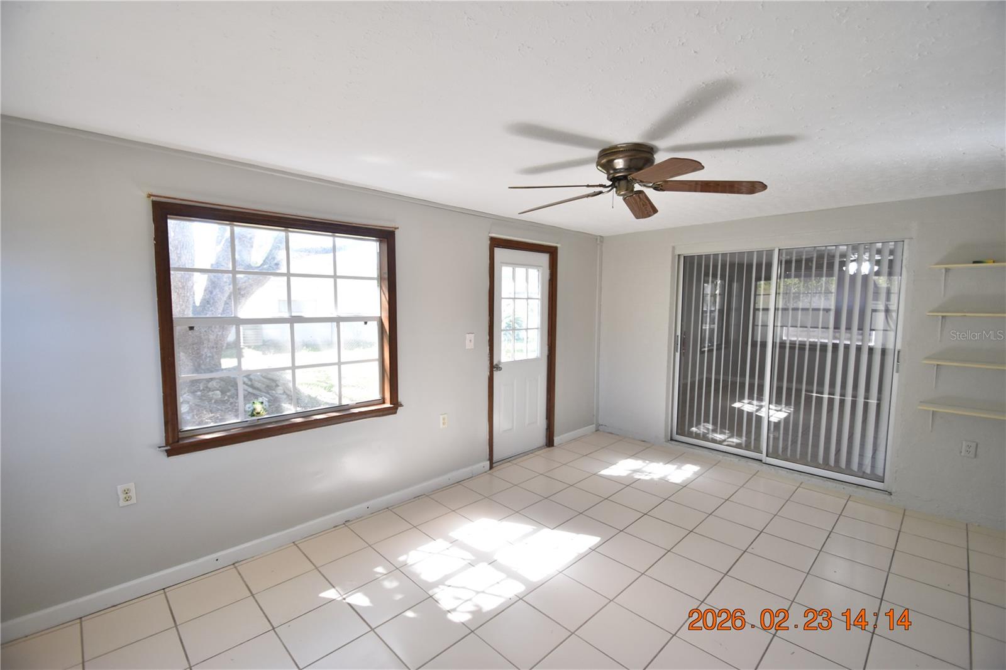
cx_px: 503
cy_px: 335
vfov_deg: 77.3
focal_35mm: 15
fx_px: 419
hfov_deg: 100.4
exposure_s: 1/250
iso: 800
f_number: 3.5
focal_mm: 10
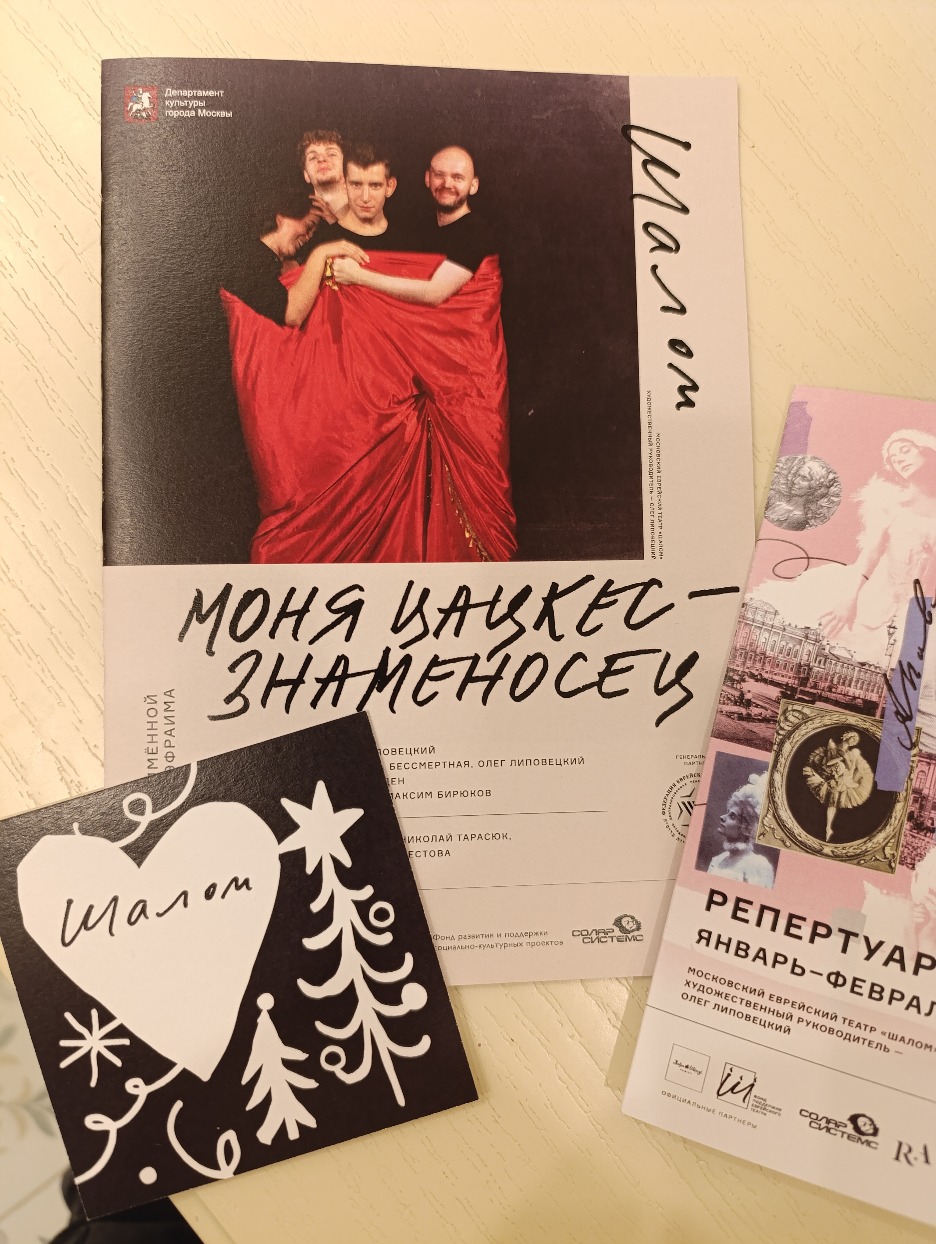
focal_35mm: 23
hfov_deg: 59.0
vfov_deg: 73.9
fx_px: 827
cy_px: 622
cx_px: 468
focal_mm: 6.14
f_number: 1.6
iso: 800
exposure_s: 1/50
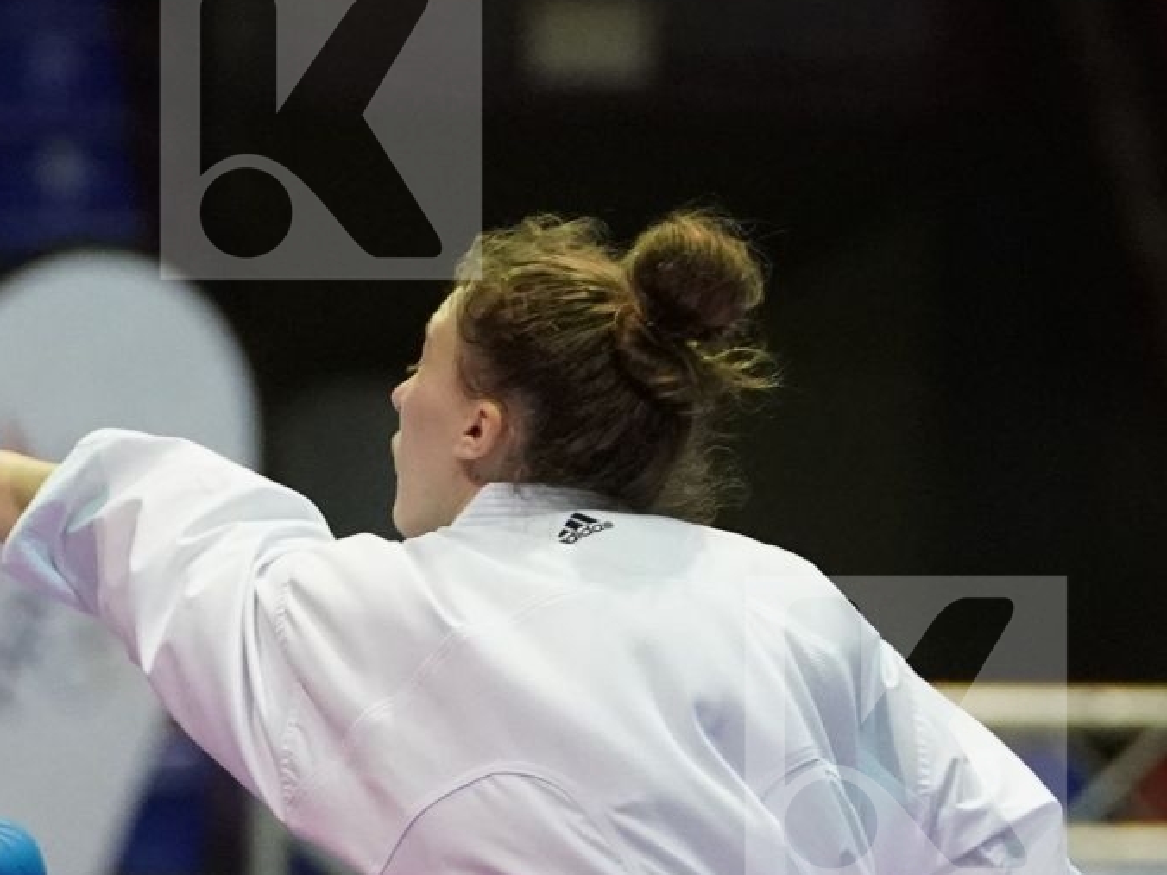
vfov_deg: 3.0
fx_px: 16654
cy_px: 733
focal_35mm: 494
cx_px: 321
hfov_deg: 4.0
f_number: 2.8
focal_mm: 129
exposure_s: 1/800
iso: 6400
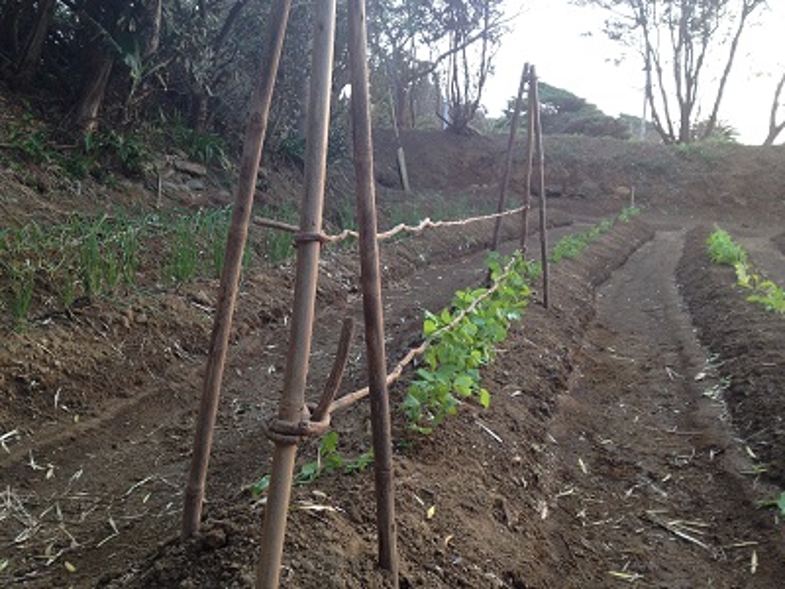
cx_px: 392
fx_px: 794
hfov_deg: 52.6
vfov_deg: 40.7
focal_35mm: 35
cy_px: 294
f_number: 2.4
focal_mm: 4.28
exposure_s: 1/120
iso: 80
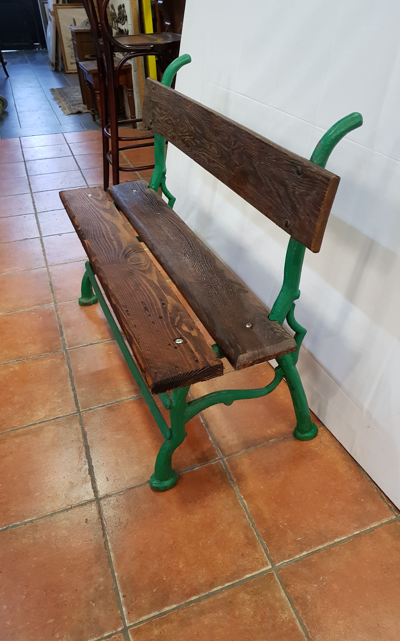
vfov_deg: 66.5
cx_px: 231
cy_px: 324
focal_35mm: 28
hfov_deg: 44.4
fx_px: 488
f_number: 1.7
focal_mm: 4.2
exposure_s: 1/33
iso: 200
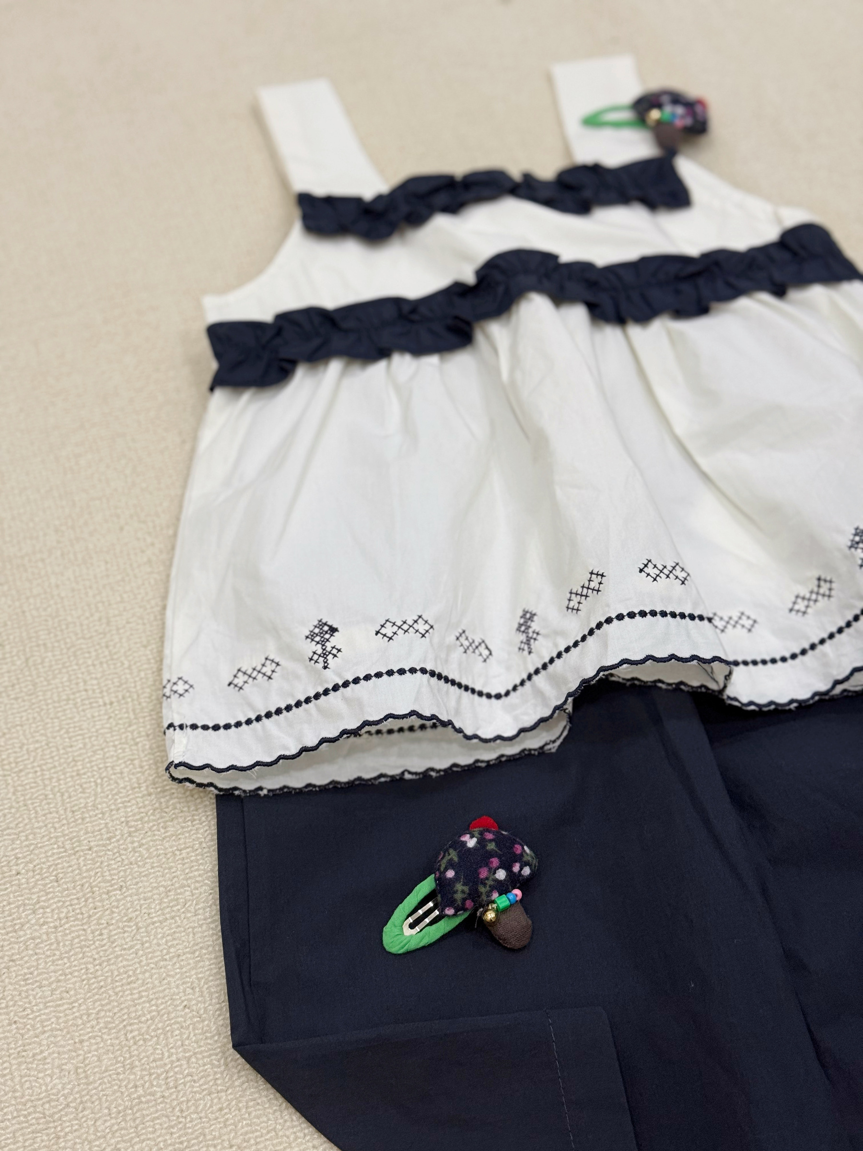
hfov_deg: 30.3
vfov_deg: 39.7
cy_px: 576
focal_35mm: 48
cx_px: 432
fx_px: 1596
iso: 100
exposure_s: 1/50
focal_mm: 6.76
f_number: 1.78
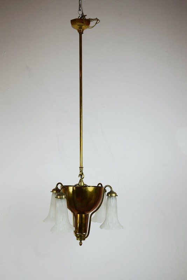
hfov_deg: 22.6
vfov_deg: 33.4
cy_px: 140
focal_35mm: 60
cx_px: 94
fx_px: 467
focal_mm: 40
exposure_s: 1/200
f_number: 7.1
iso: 400
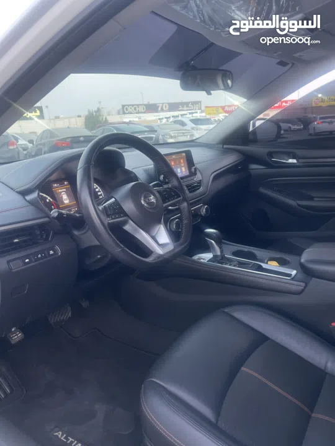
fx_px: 335
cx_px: 168
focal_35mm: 26
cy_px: 223
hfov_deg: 53.1
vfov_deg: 67.3
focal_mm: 5.1
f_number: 1.6
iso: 320
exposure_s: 1/60
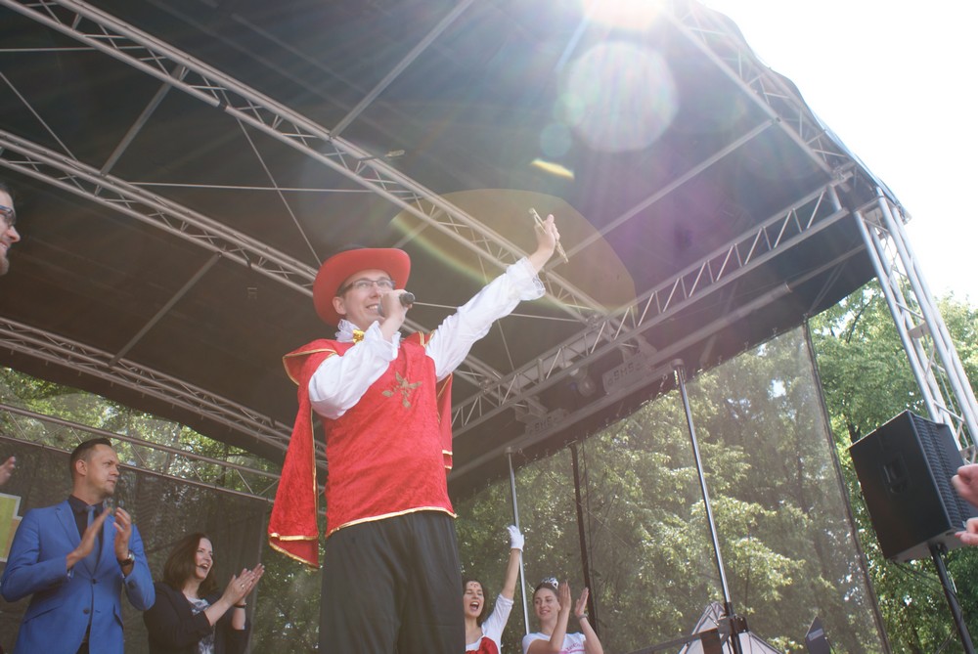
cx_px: 489
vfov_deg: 43.7
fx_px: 816
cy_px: 327
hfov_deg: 61.9
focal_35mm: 30
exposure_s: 1/60
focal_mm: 20
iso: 100
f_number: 8
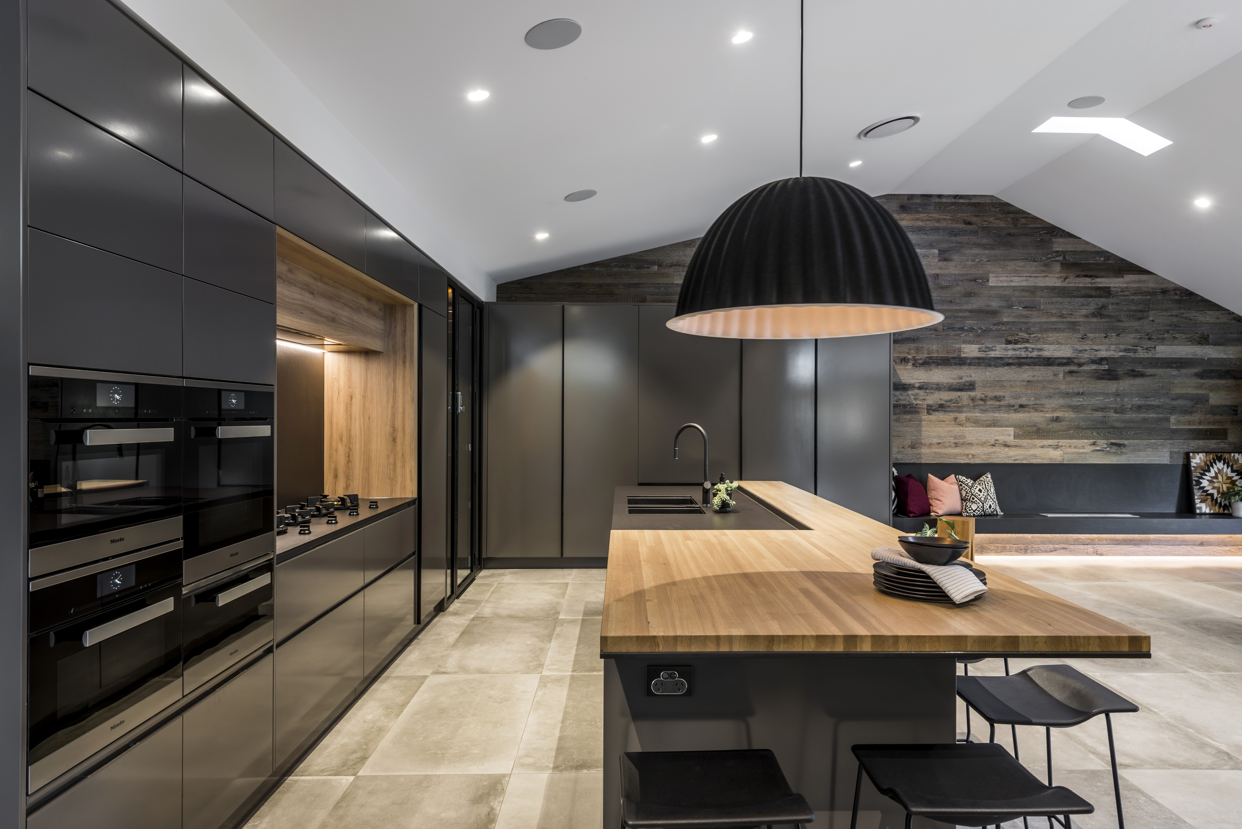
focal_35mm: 23
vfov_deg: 55.1
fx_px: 794
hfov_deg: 76.1
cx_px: 621
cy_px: 414
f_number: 9
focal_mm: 23
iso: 100
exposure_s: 1.6
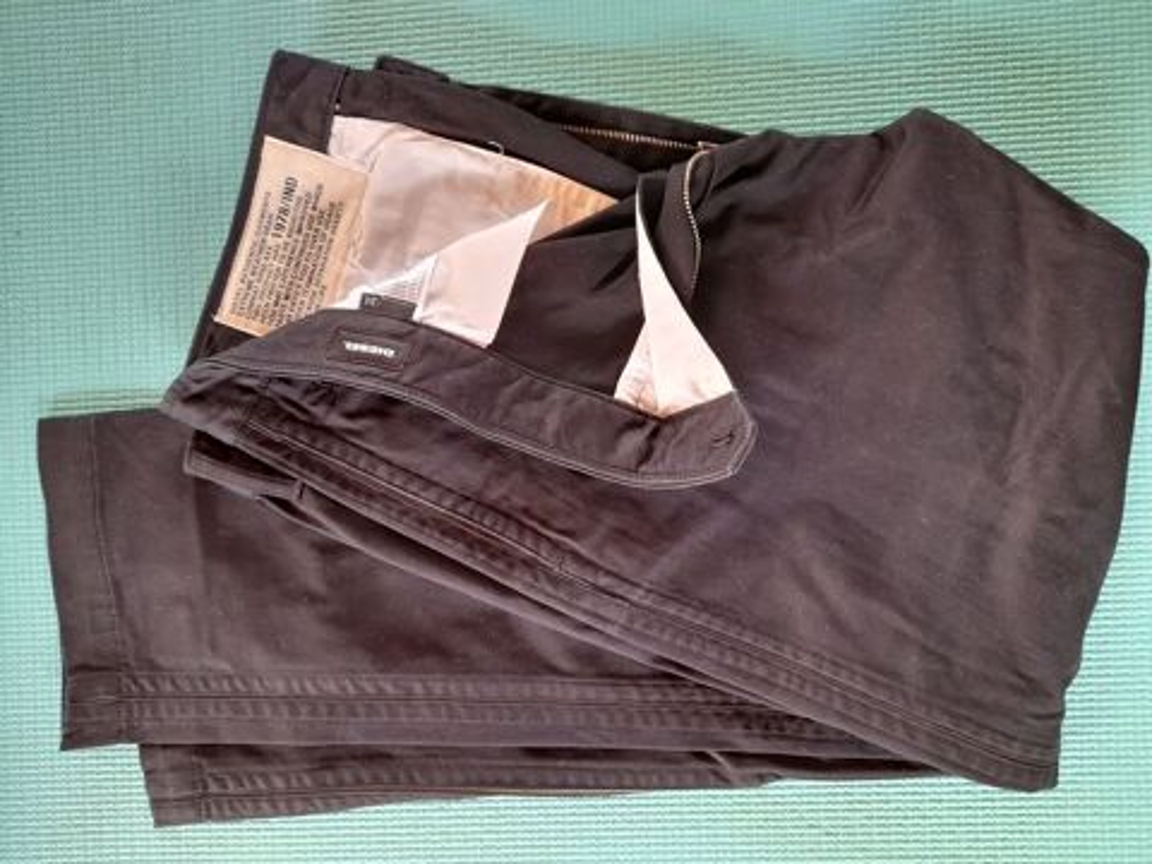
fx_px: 832
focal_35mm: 25
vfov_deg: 54.9
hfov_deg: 69.4
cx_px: 576
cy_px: 432
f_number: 2
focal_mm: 4.6
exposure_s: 1/60
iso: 200
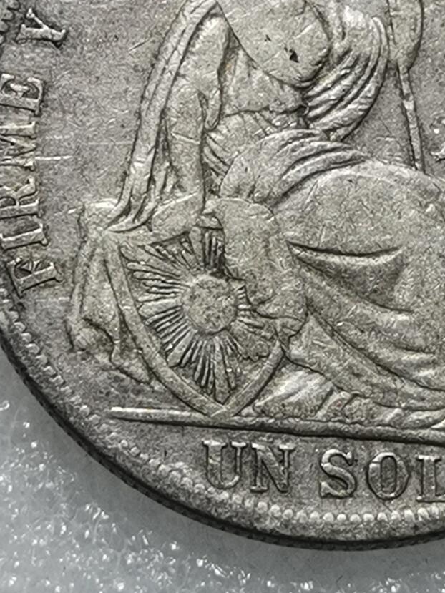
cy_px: 147
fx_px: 2605
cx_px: 328
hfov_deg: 9.7
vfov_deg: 12.9
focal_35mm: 152
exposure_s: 1/100
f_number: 1.9
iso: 64
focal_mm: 6.67
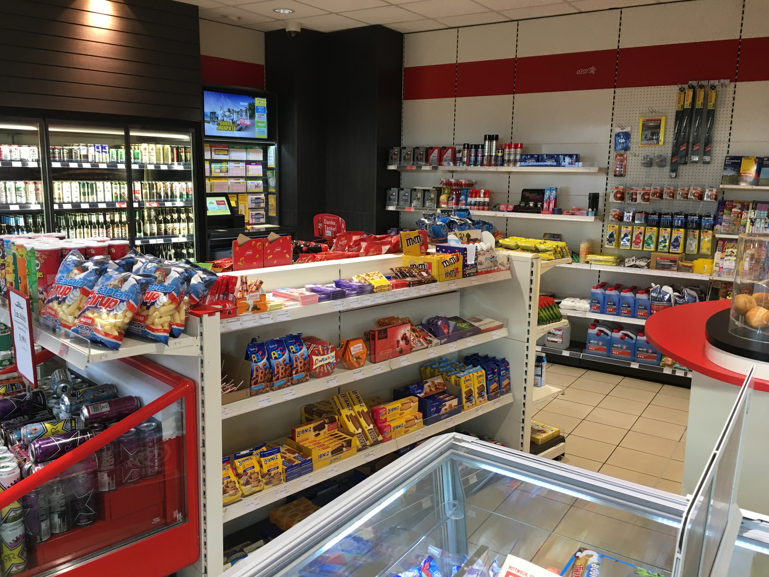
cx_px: 384
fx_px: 644
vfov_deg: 48.2
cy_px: 288
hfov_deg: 61.7
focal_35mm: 29
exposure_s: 1/33
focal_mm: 4.15
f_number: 2.2
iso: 50
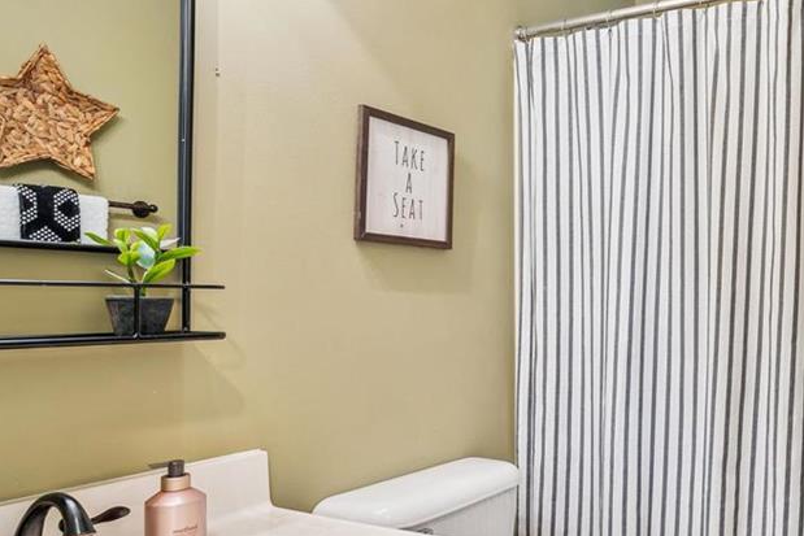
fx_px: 692
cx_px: 642
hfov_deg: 56.0
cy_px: 296
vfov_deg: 42.3
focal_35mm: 31
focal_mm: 12
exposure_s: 1/1.67
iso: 100
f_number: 8
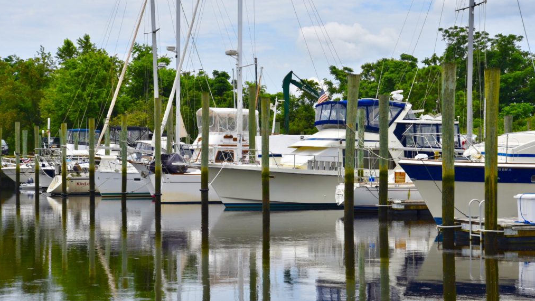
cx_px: 267
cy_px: 176
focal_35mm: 90
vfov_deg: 13.4
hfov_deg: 23.7
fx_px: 1277
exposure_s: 1/400
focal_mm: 85
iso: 200
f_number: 10
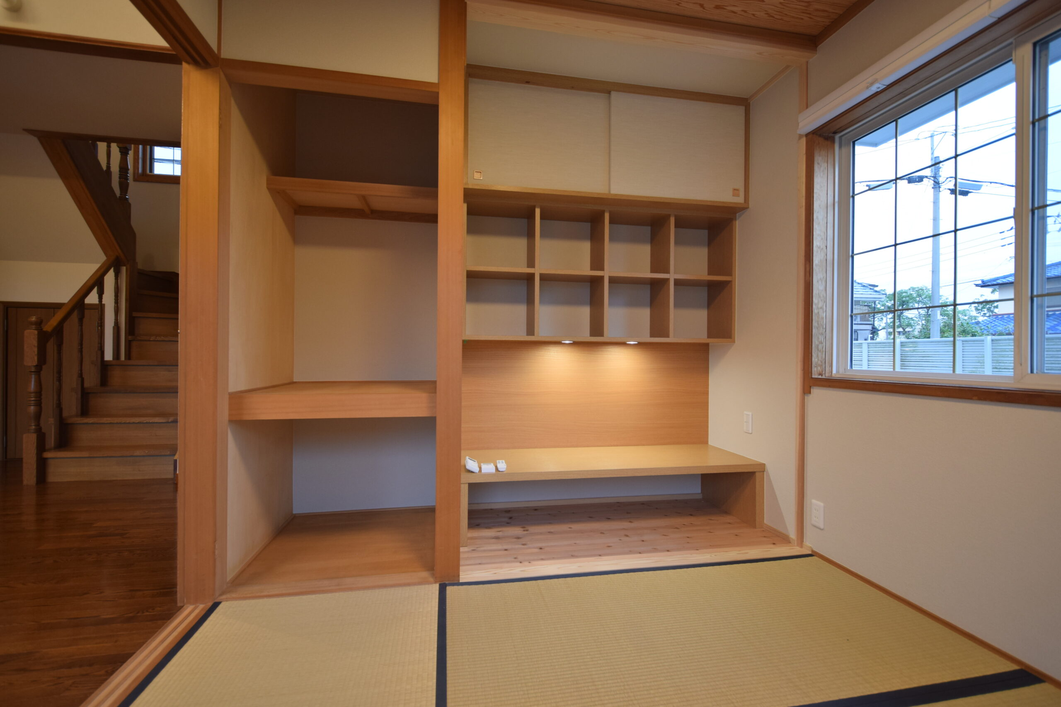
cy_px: 354
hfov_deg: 100.4
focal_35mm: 15
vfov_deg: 77.3
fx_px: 442
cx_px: 530
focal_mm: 10
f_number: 4
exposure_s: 1/30
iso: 250
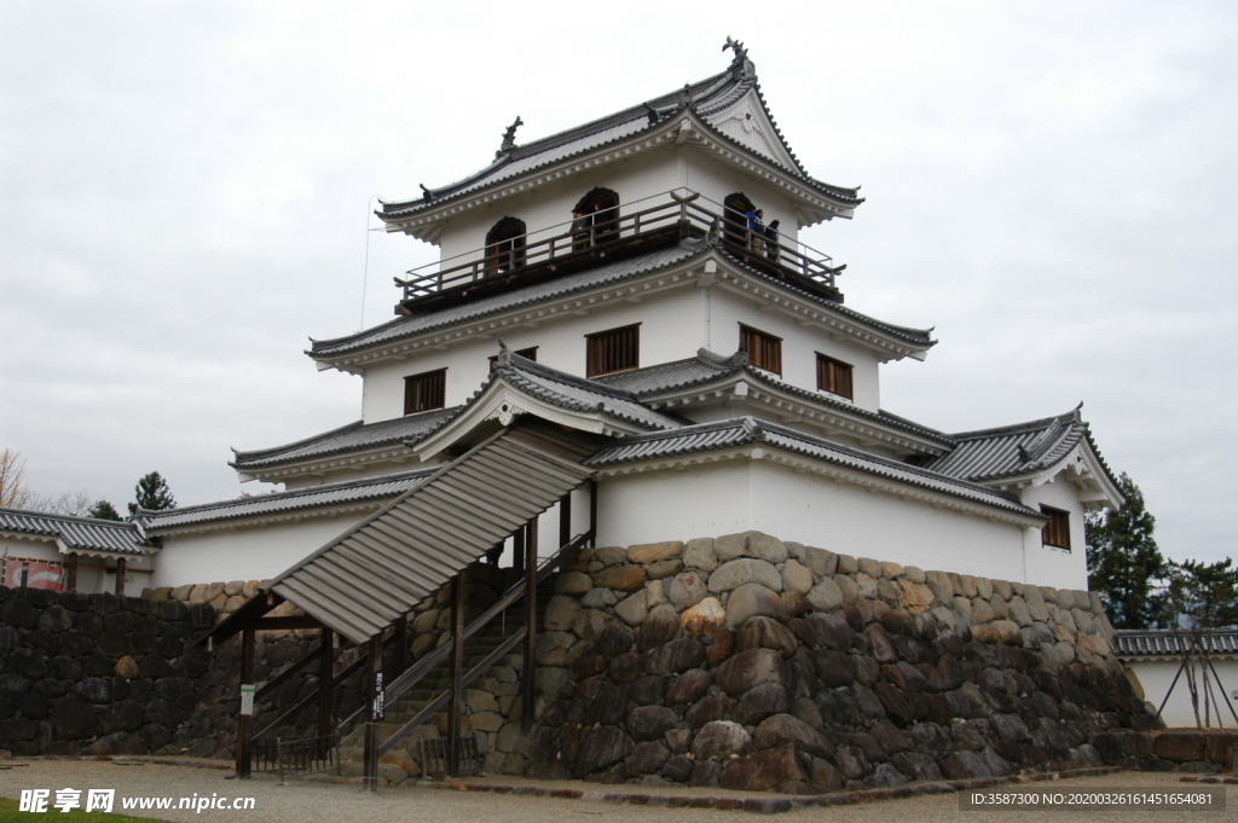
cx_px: 619
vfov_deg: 36.8
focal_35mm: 36
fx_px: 1237
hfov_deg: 53.2
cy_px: 412
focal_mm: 24
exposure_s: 1/160
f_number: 7.1
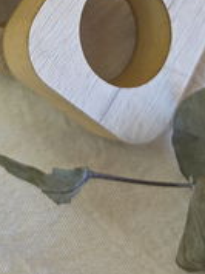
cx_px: 71
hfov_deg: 21.2
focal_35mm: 69
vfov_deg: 24.6
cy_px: -81
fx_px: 546
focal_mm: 6.3
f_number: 1.7
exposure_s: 1/68
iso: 80
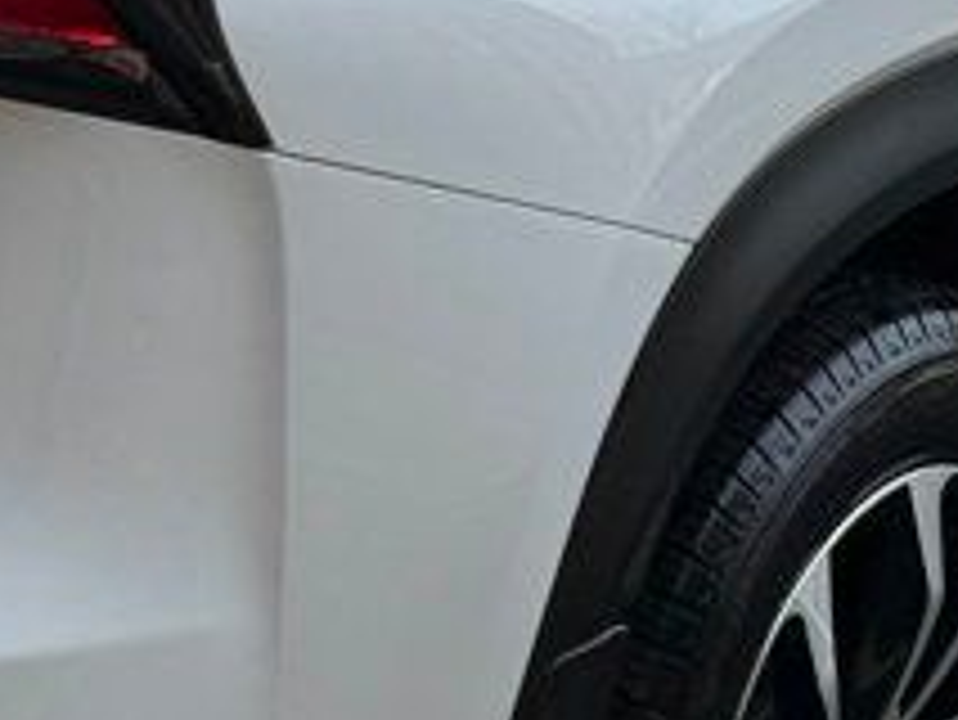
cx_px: 306
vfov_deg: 6.4
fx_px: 6397
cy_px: -117
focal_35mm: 231
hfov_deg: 8.6
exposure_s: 1/1883
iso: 64
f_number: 1.78
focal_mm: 6.76
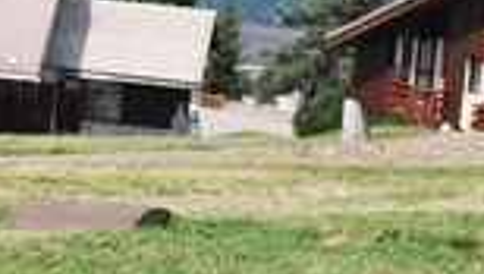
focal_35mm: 337
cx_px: 280
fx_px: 4330
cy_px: 5
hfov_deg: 6.4
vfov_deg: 3.6
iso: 100
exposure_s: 1/250
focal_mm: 55
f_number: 8
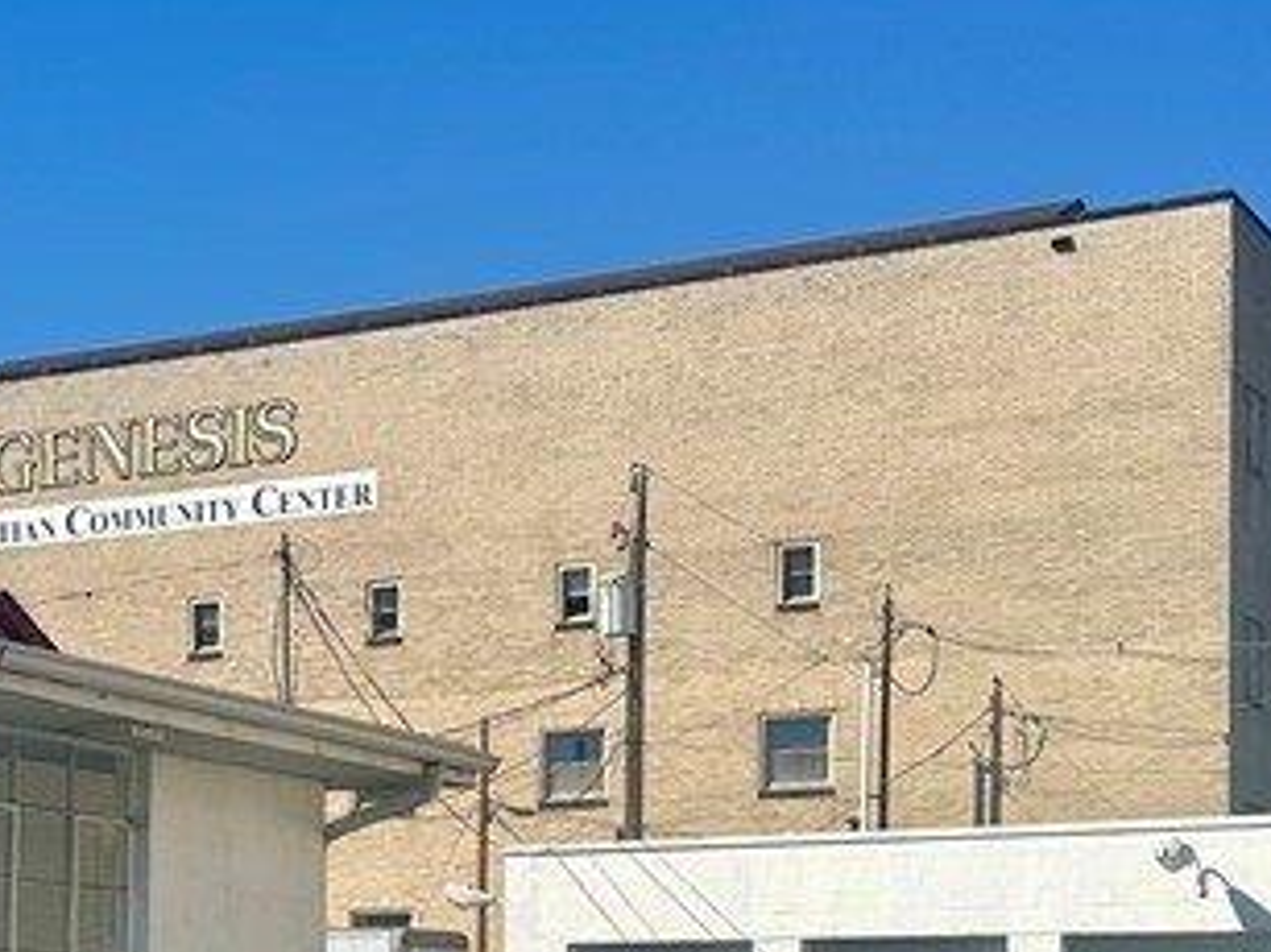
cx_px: 344
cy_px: 952
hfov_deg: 24.2
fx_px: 2936
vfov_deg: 18.0
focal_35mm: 80
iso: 80
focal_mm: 6.86
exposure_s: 1/6623
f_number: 1.78
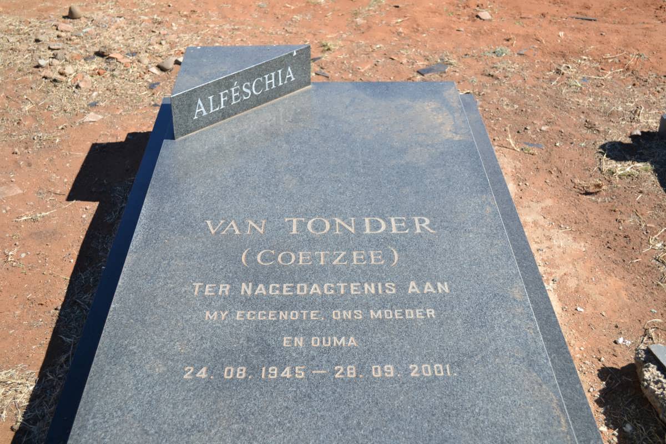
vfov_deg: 28.1
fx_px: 888
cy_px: 222
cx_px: 333
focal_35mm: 48
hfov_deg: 41.1
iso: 125
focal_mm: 32
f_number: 5.6
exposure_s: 1/125
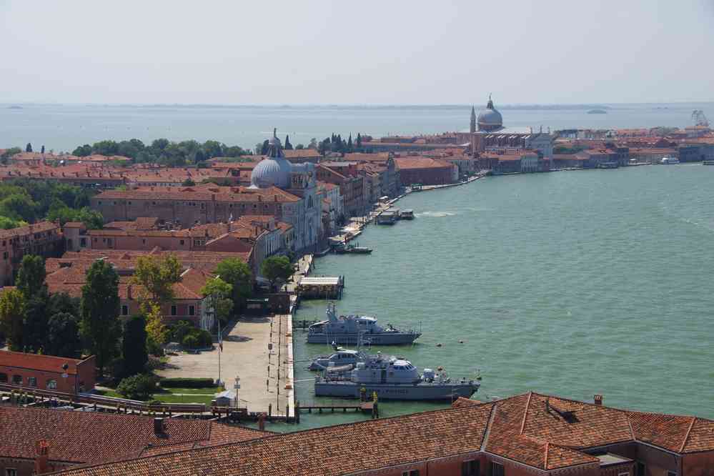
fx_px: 1487
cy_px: 238
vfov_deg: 18.2
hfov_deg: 27.0
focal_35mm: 75
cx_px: 357
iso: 200
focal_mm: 50
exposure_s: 1/125
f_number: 11
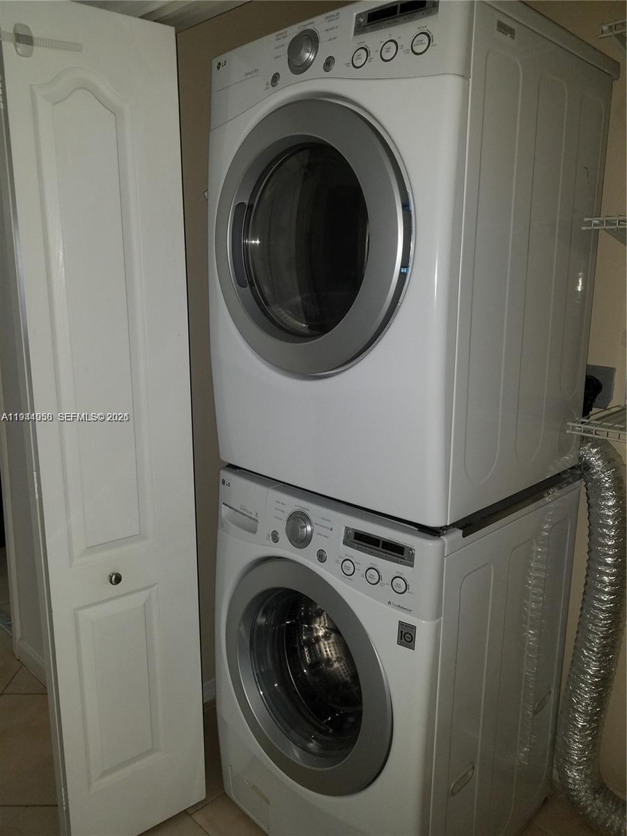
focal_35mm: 26
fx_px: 628
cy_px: 418
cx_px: 314
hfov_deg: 53.1
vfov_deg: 67.3
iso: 100
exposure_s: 1/40
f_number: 1.7
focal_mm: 4.2
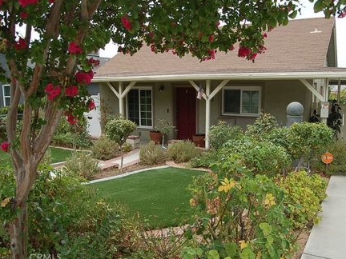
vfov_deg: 46.8
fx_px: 300
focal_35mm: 30
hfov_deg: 60.0
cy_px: 130
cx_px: 178
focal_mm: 18
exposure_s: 1/160
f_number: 6.3
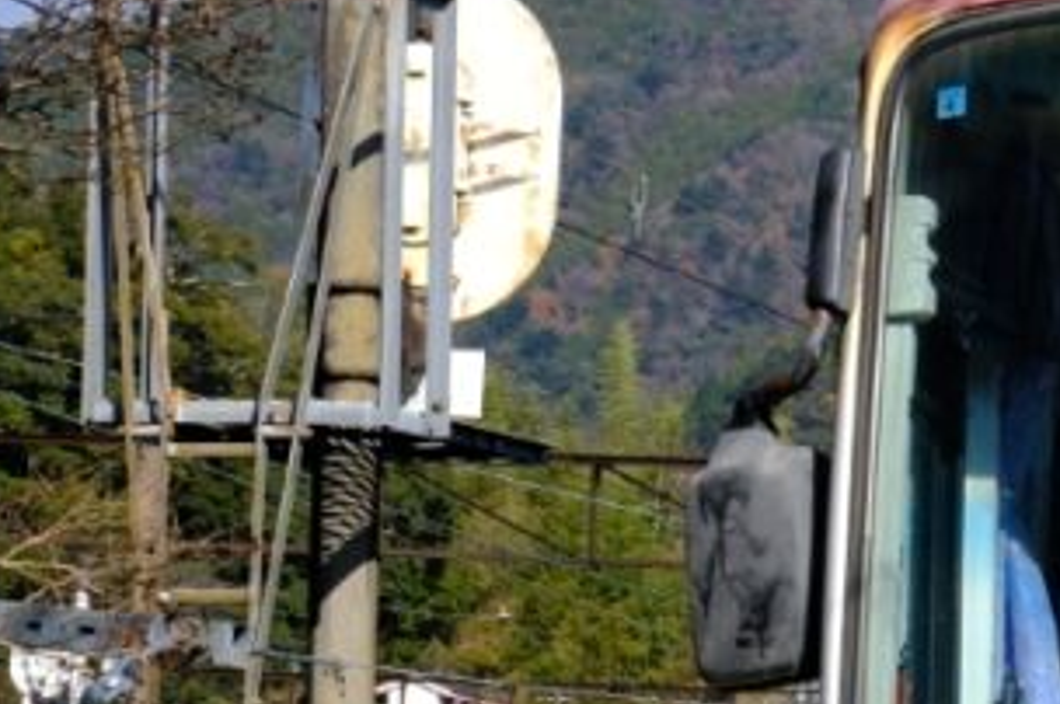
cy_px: 856
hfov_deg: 10.0
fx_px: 5853
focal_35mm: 199
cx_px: 1684
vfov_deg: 6.8
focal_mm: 39.2
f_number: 8
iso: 250
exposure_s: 1/500
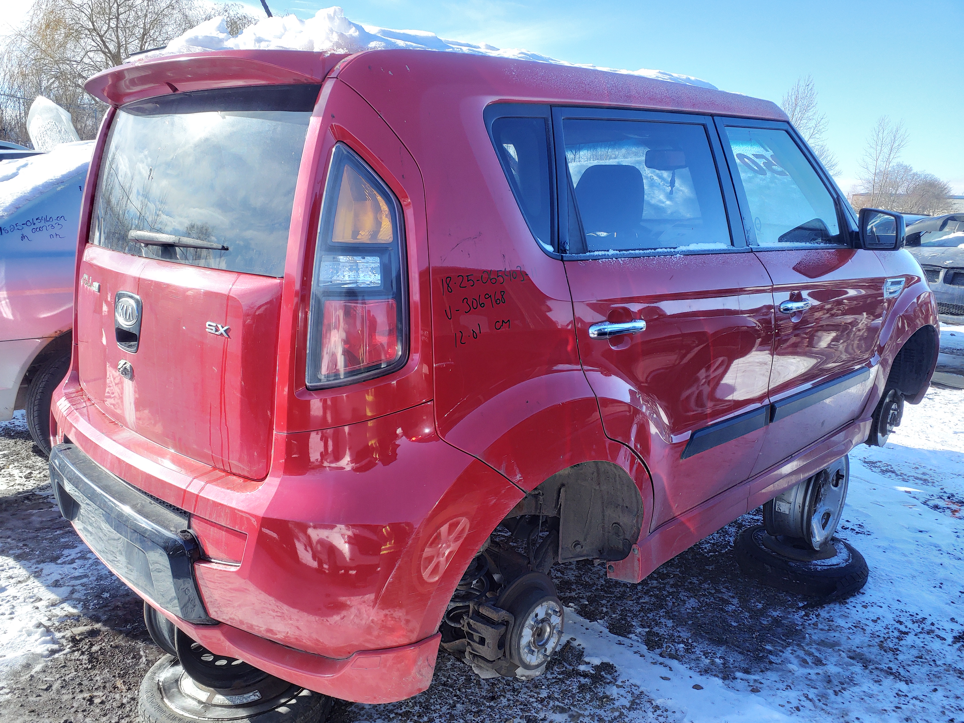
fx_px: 724
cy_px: 362
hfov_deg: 67.3
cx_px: 482
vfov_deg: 53.1
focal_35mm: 26
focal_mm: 3.58
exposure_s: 1/156
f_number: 1.9
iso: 40
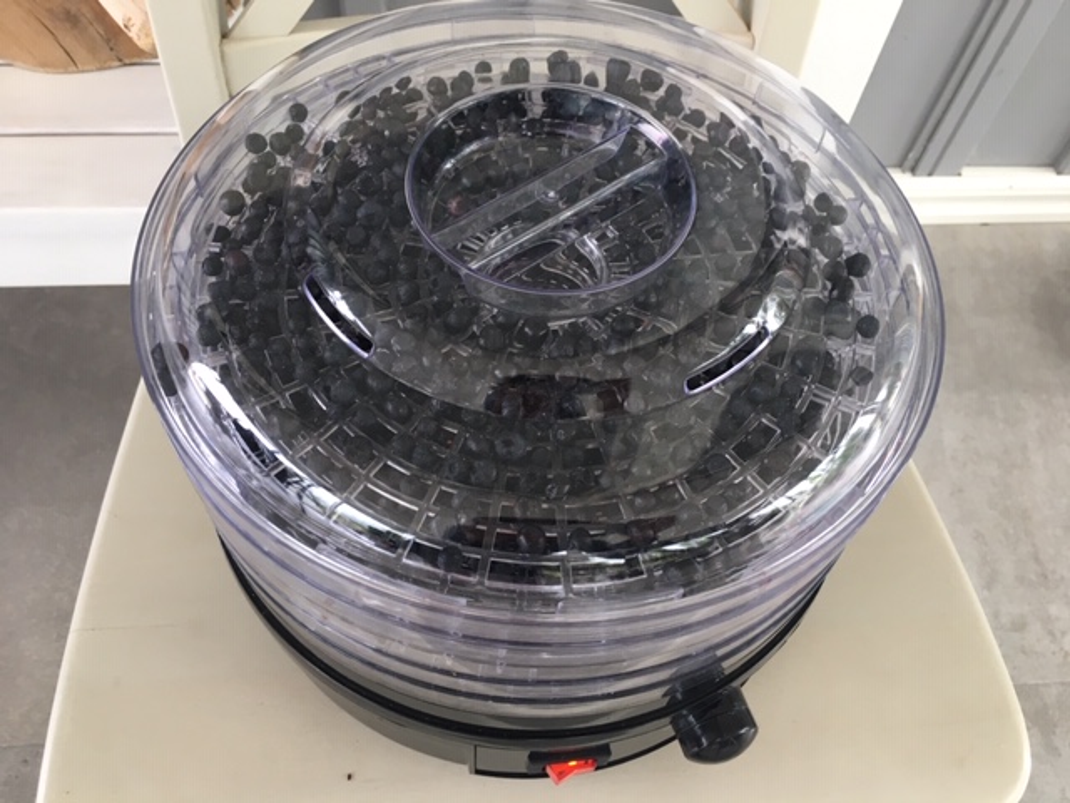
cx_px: 535
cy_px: 402
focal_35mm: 29
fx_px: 896
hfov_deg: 61.7
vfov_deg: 48.2
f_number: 2.2
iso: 32
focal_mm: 4.15
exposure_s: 1/33
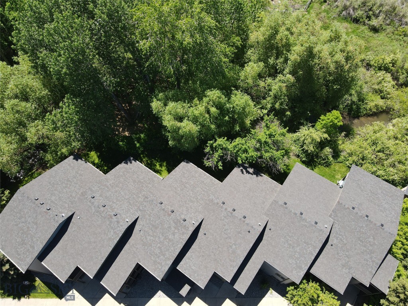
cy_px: 153
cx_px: 204
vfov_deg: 56.8
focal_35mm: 24
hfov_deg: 71.6
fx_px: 283
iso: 100
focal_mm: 4.5
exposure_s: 1/320
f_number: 2.8
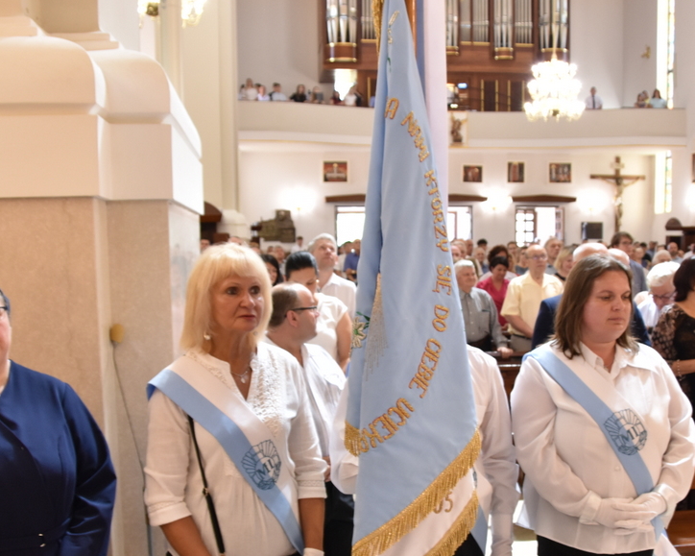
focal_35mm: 42
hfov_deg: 43.7
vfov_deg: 35.2
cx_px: 395
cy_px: 380
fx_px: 864
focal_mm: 18
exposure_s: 1/30
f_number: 3.5
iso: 720
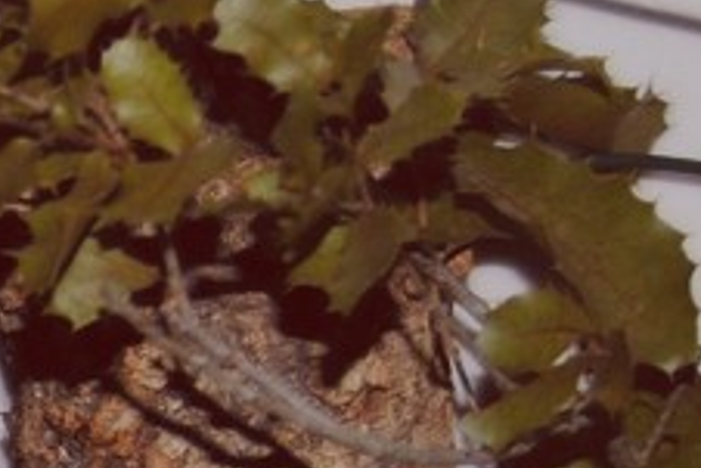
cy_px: 677
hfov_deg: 6.1
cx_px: -949
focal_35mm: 323
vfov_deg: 4.2
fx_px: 6293
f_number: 4.8
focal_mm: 38
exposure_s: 1/60
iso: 200
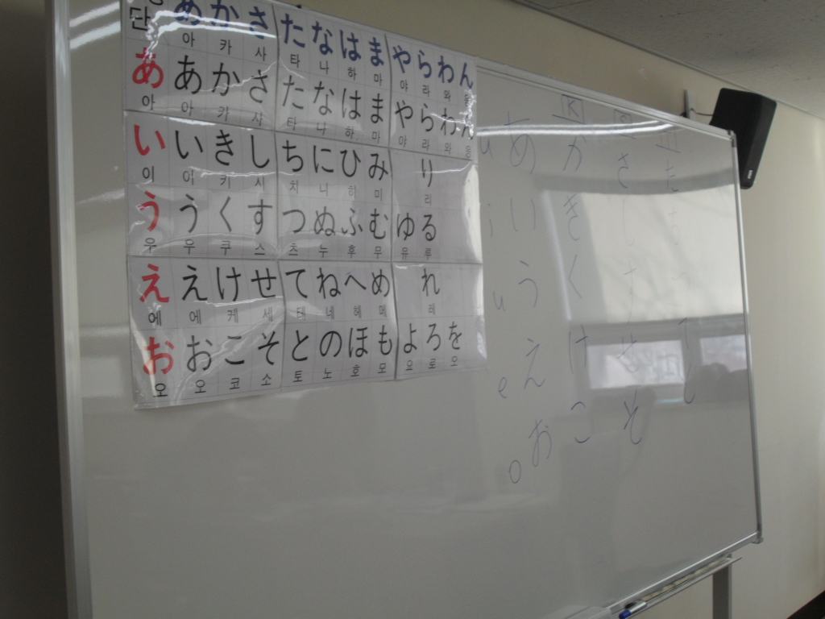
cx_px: 412
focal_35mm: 50
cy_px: 310
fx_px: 1192
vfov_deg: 29.1
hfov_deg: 38.2
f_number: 3.3
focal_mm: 8.8
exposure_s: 1/90
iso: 100
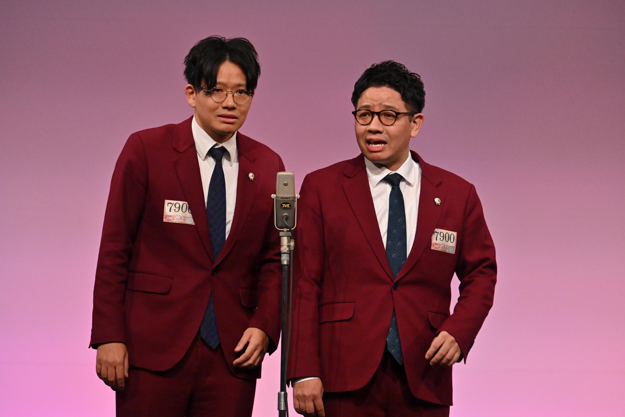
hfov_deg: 6.9
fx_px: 5208
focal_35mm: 300
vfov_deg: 4.6
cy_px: 208
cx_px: 312
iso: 5000
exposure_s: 1/400
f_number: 7.1
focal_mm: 300
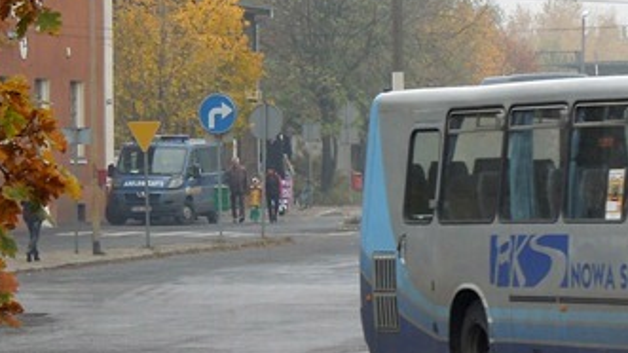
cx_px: 647
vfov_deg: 3.5
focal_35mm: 349
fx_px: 5810
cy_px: 288
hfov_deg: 6.2
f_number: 4.7
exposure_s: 1/100
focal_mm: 19.1
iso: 100
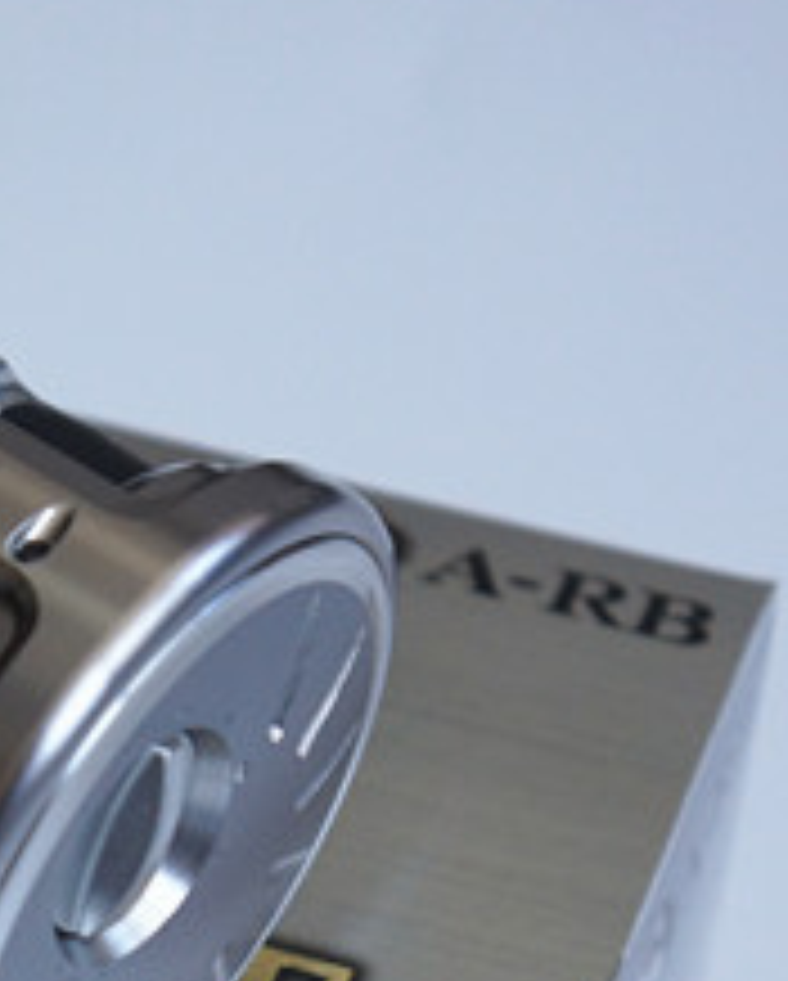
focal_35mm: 165
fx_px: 4800
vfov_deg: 11.5
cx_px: -401
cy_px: 1132
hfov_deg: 9.1
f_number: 4
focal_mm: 32
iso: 320
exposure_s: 1/160
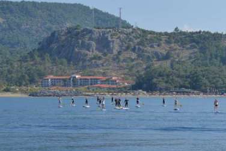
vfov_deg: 9.2
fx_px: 936
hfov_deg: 13.8
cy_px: 82
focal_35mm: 149
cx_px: 106
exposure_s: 1/160
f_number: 6.3
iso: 100
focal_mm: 70
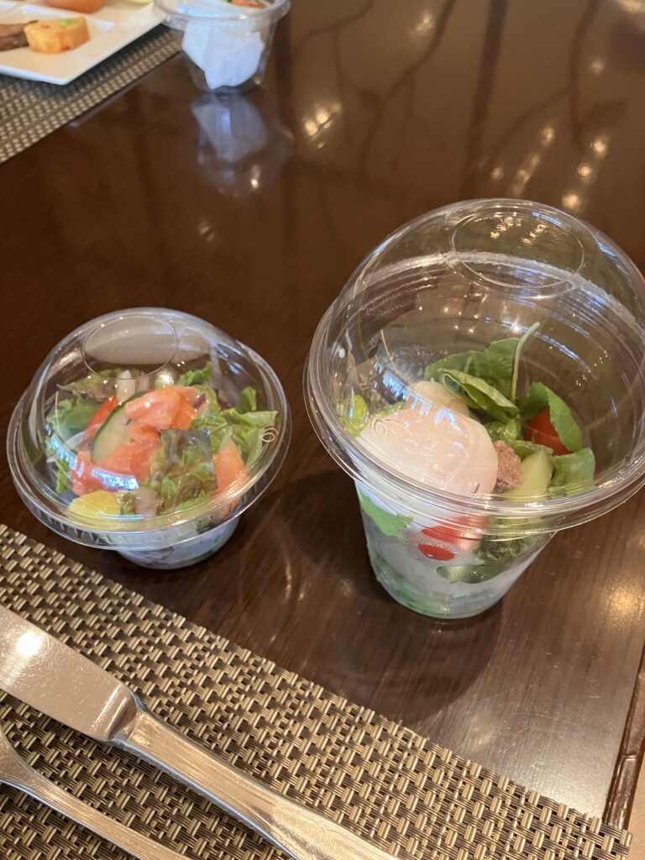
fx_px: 696
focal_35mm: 28
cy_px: 430
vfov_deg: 63.4
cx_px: 322
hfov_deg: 49.7
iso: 320
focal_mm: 3.99
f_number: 1.8
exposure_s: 1/33
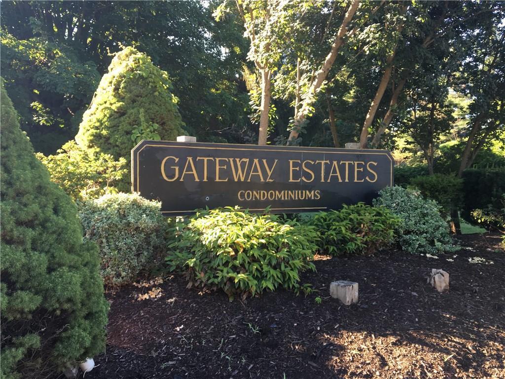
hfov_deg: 61.7
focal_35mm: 29
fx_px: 423
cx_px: 252
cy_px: 190
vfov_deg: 48.2
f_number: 2.2
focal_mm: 4.15
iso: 40
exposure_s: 1/120
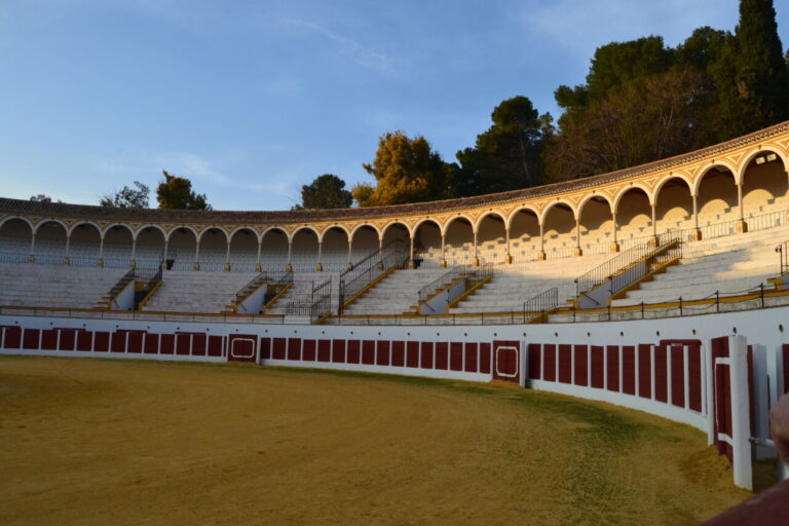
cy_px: 263
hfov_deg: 67.4
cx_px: 394
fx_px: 592
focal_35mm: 27
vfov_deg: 47.9
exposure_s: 1/320
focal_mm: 18
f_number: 10
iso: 400
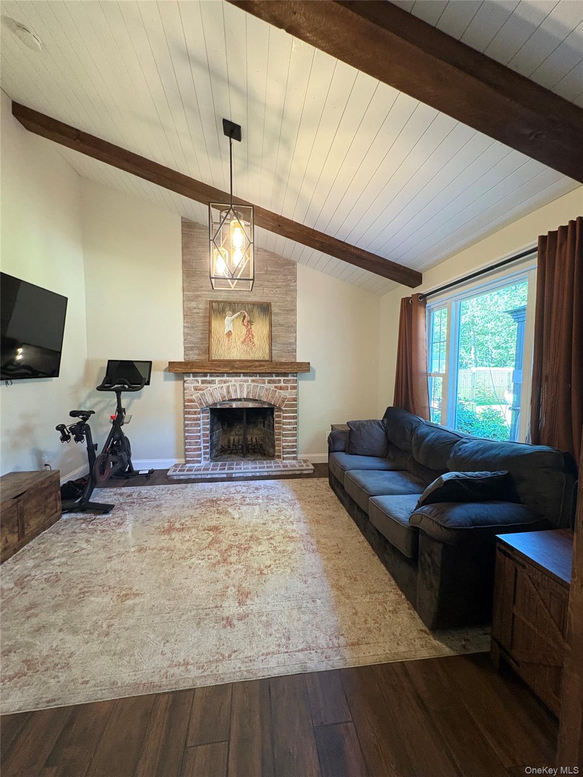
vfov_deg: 102.1
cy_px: 388
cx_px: 292
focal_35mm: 14
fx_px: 314
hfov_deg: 85.7
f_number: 2.2
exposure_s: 1/60
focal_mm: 2.22
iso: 500
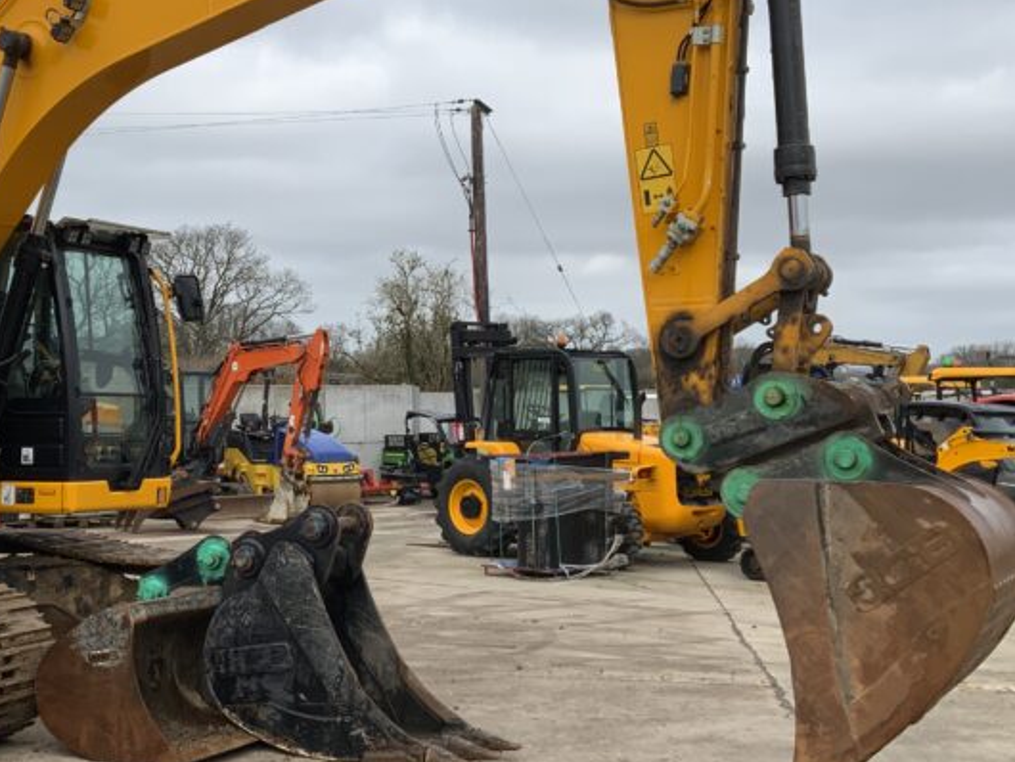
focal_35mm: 56
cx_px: 314
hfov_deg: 33.9
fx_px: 1643
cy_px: 291
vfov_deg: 26.1
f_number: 1.8
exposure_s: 1/465
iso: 16
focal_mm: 3
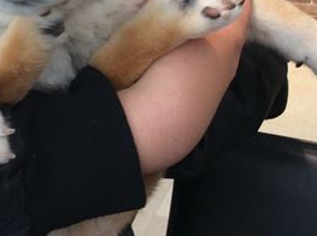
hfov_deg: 25.4
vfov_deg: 19.3
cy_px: -17
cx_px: -1
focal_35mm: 73
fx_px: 667
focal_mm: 3.3
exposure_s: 1/30
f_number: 2.4
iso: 40
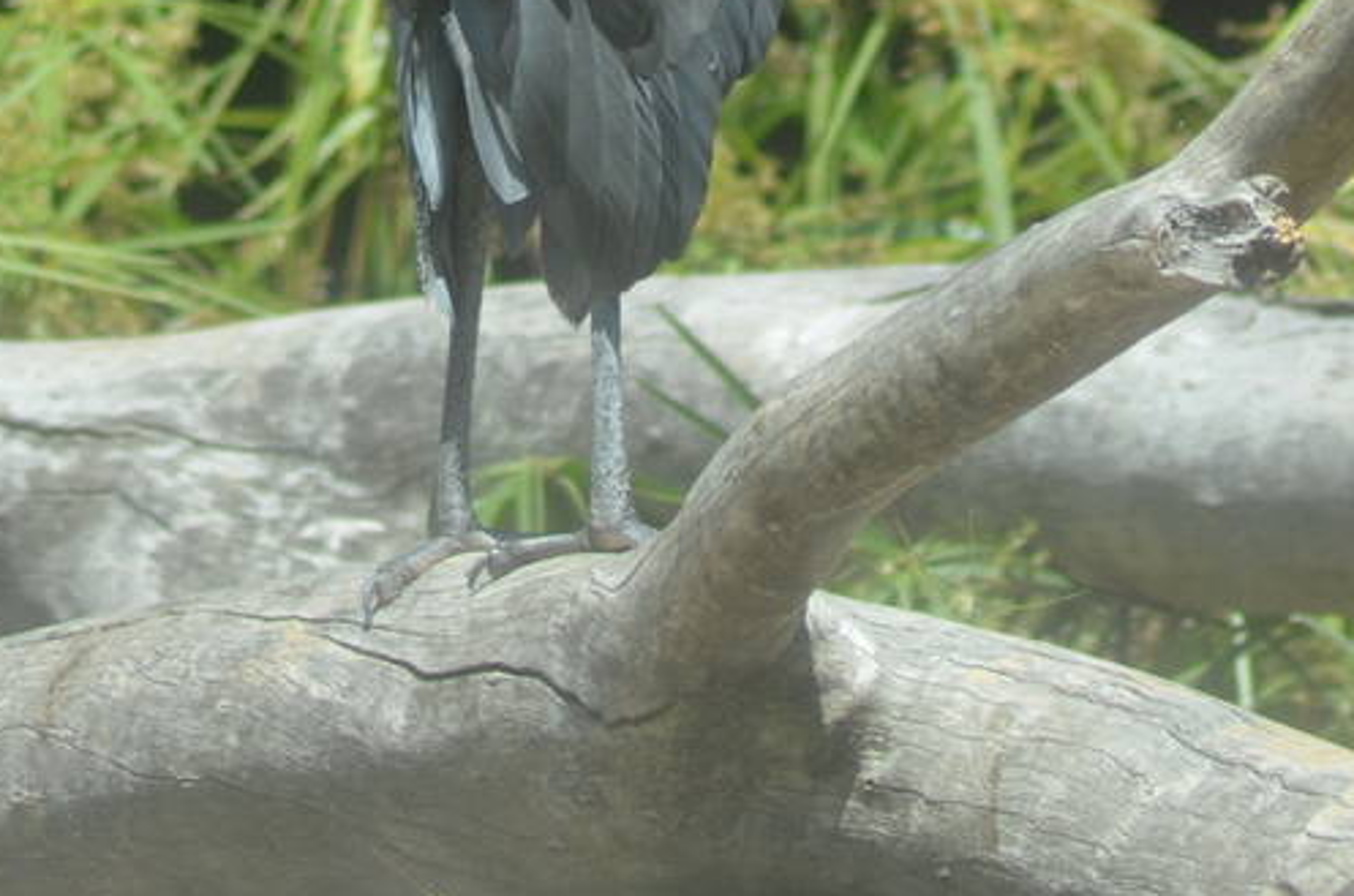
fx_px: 29894
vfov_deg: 1.7
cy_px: 101
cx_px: 1245
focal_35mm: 797
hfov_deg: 2.6
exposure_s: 1/1250
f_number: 4.5
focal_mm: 165
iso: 400
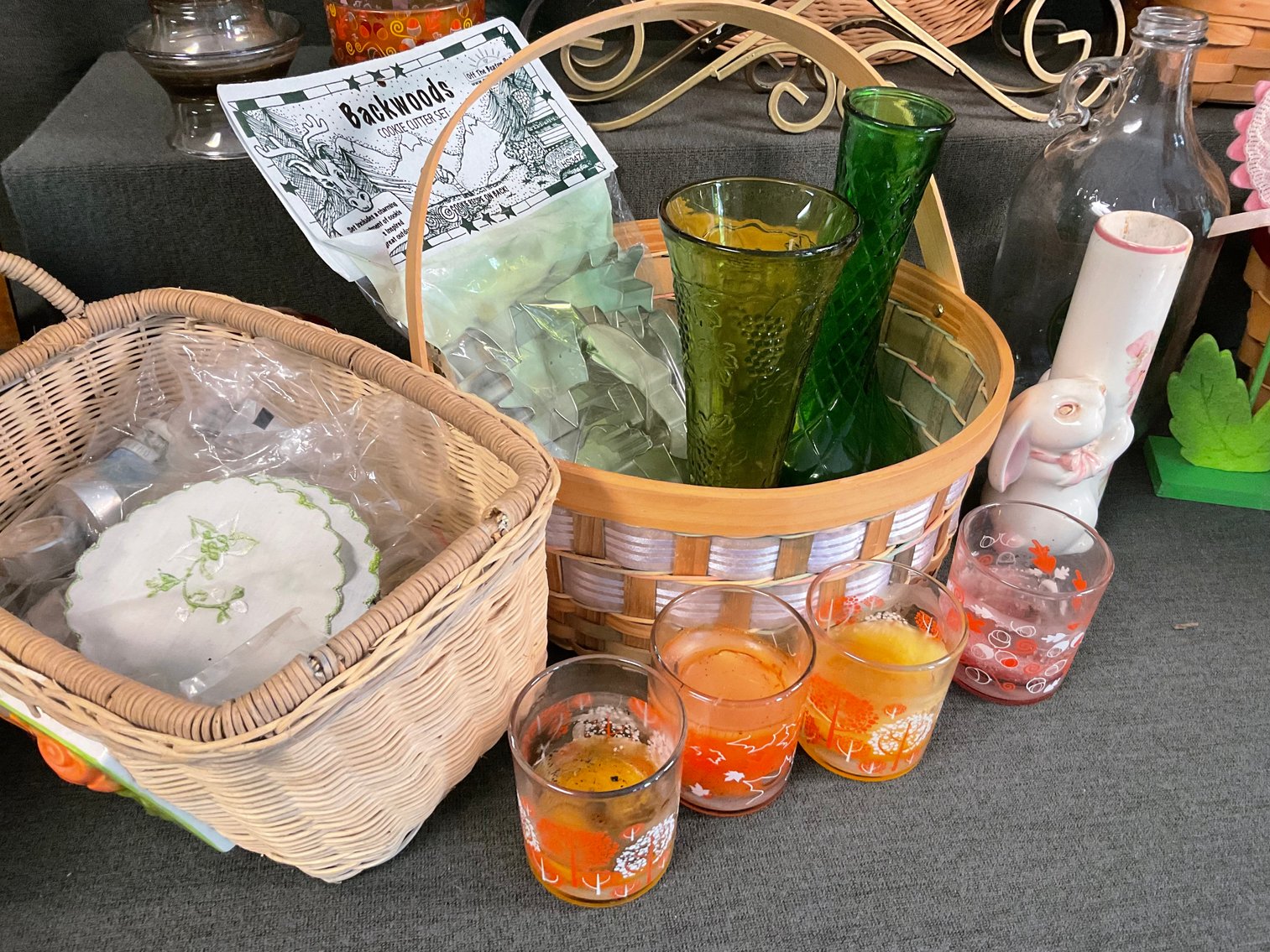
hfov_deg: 61.7
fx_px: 1064
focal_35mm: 29
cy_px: 476
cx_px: 635
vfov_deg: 48.2
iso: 200
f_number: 1.8
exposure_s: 1/60
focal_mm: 3
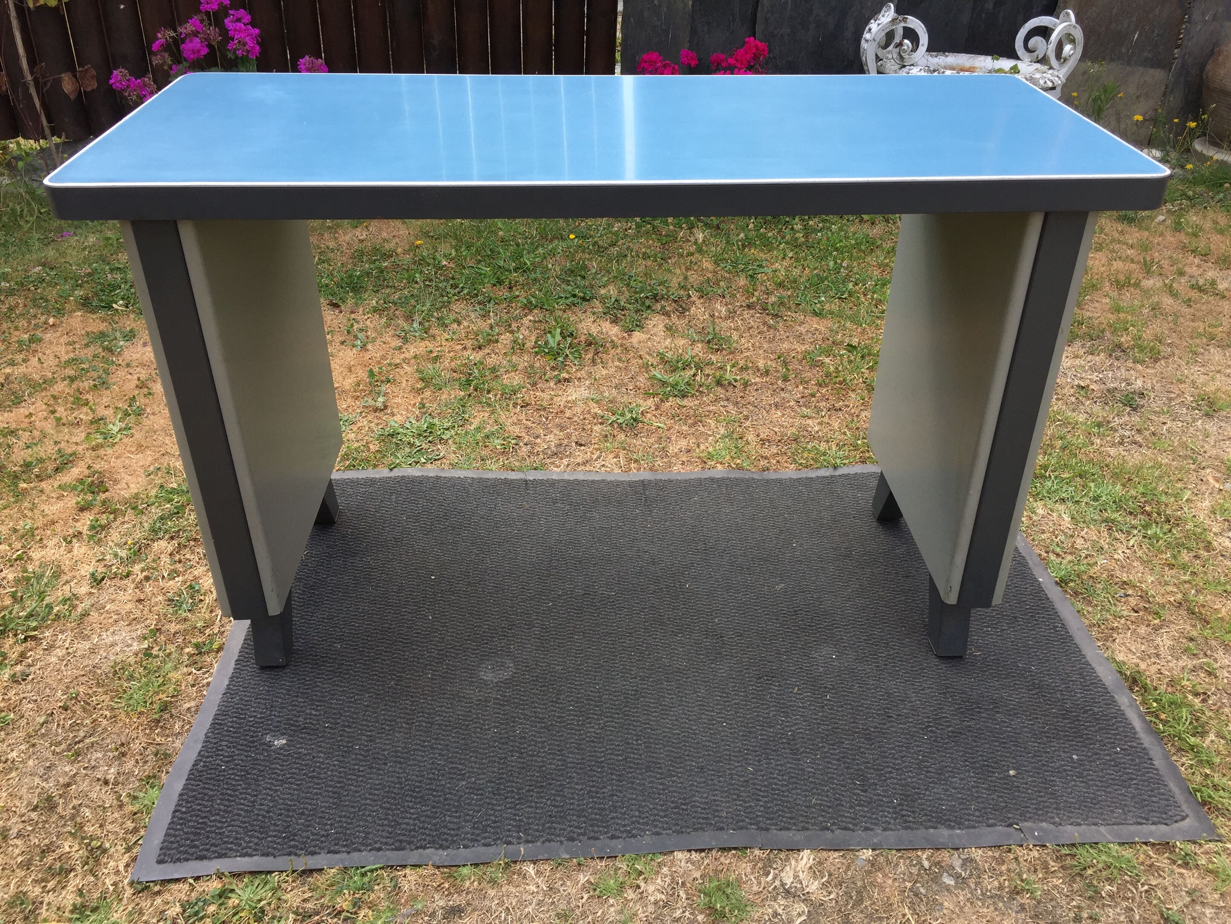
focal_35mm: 29
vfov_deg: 48.2
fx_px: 1031
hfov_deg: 61.7
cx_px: 616
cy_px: 462
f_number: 2.2
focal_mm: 4.15
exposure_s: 1/565
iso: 32
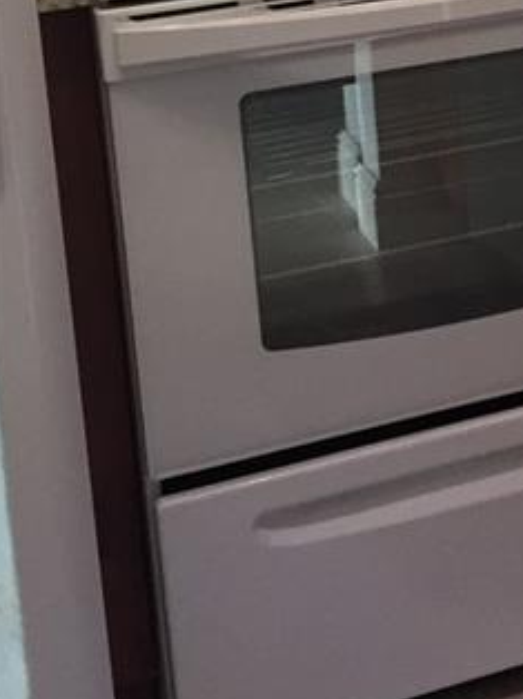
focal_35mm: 111
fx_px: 2239
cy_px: -87
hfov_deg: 12.1
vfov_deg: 17.1
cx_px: 988
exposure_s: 1/30
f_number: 2.2
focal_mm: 4.15
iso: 50
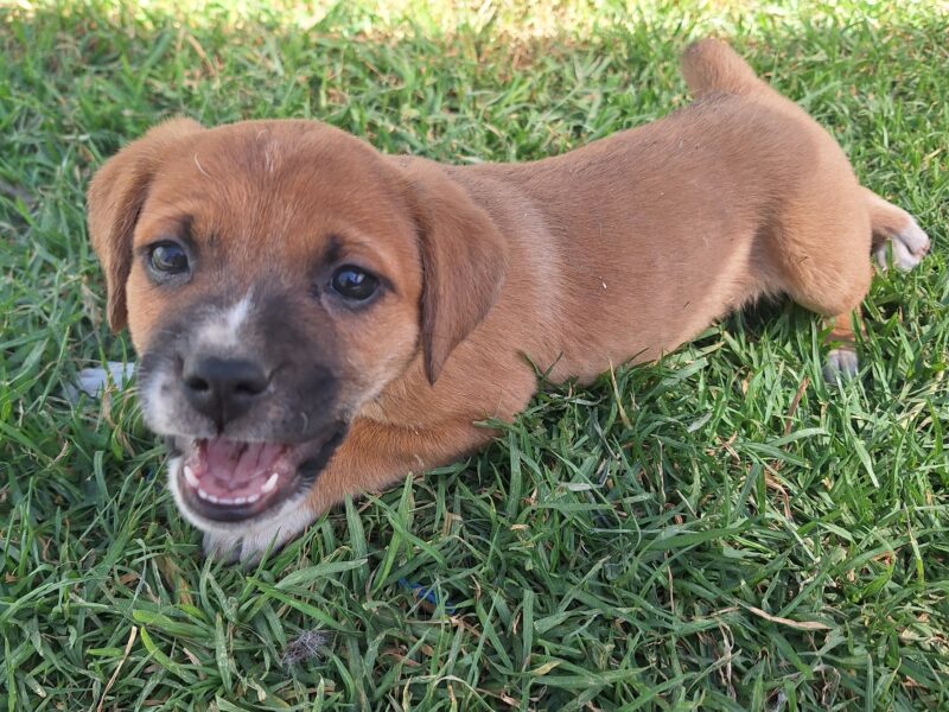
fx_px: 631
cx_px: 474
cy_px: 356
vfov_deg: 58.9
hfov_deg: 73.9
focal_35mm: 23
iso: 40
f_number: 1.8
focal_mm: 5.54
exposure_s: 1/764
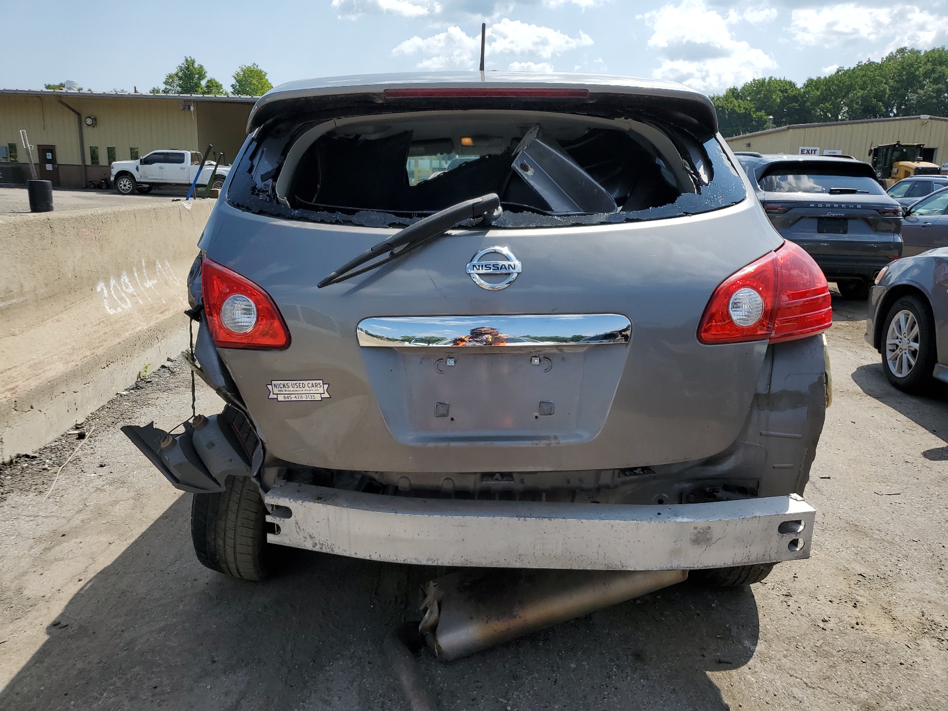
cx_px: 474
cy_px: 356
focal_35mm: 26
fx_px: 712
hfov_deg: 67.3
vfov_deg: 53.1
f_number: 1.5
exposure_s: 1/5000
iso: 50
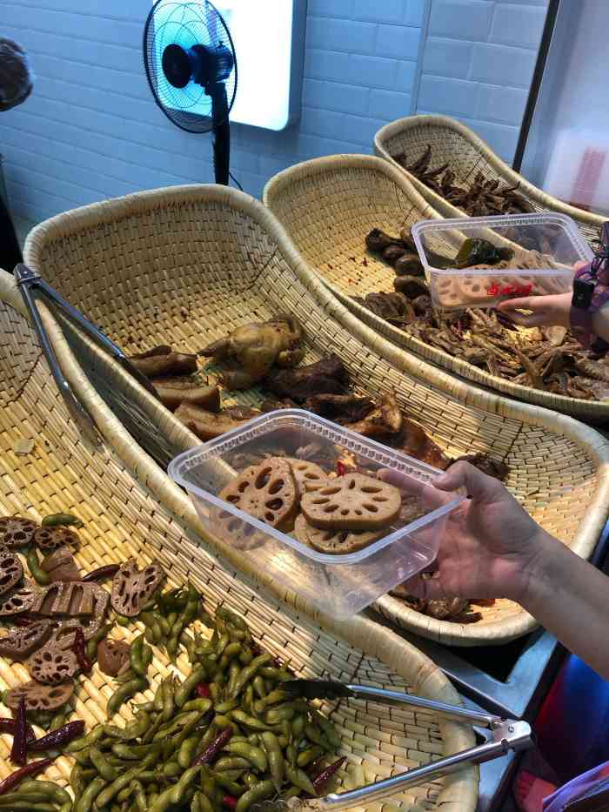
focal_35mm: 28
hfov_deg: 49.8
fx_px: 657
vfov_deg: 63.4
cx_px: 304
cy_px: 406
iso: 20
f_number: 1.8
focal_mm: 4
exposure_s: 1/50
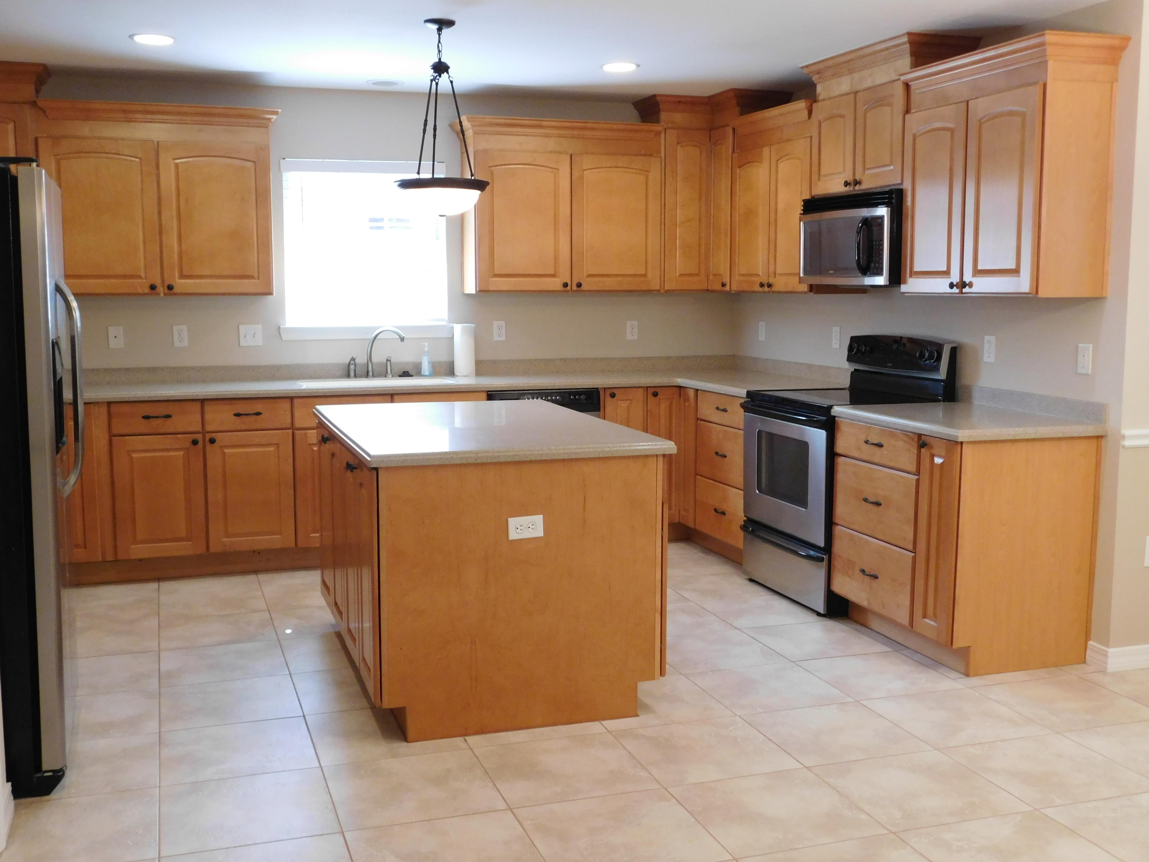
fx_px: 1195
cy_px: 431
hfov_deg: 51.4
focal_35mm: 36
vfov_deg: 39.7
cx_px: 574
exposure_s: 1/30
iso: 280
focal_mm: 6.3
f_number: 3.5
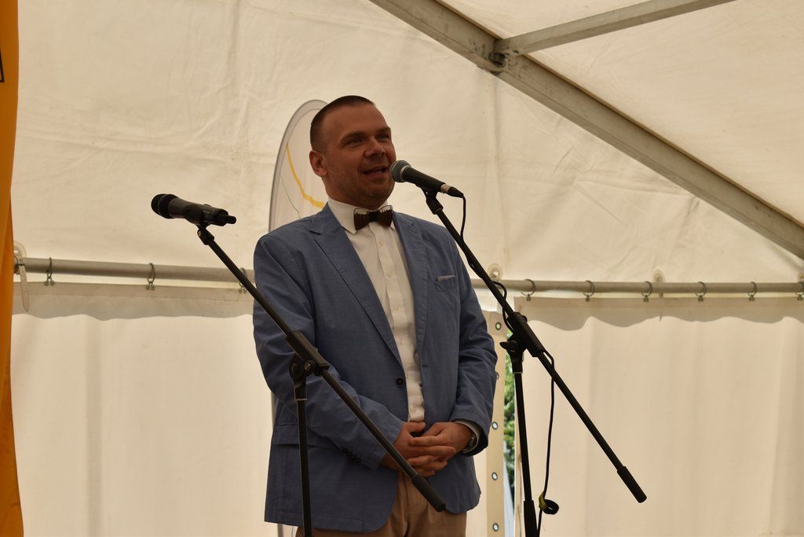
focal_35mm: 82
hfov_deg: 24.6
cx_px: 402
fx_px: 1843
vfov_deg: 16.6
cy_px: 268
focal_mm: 55
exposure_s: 1/200
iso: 100
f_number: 7.1
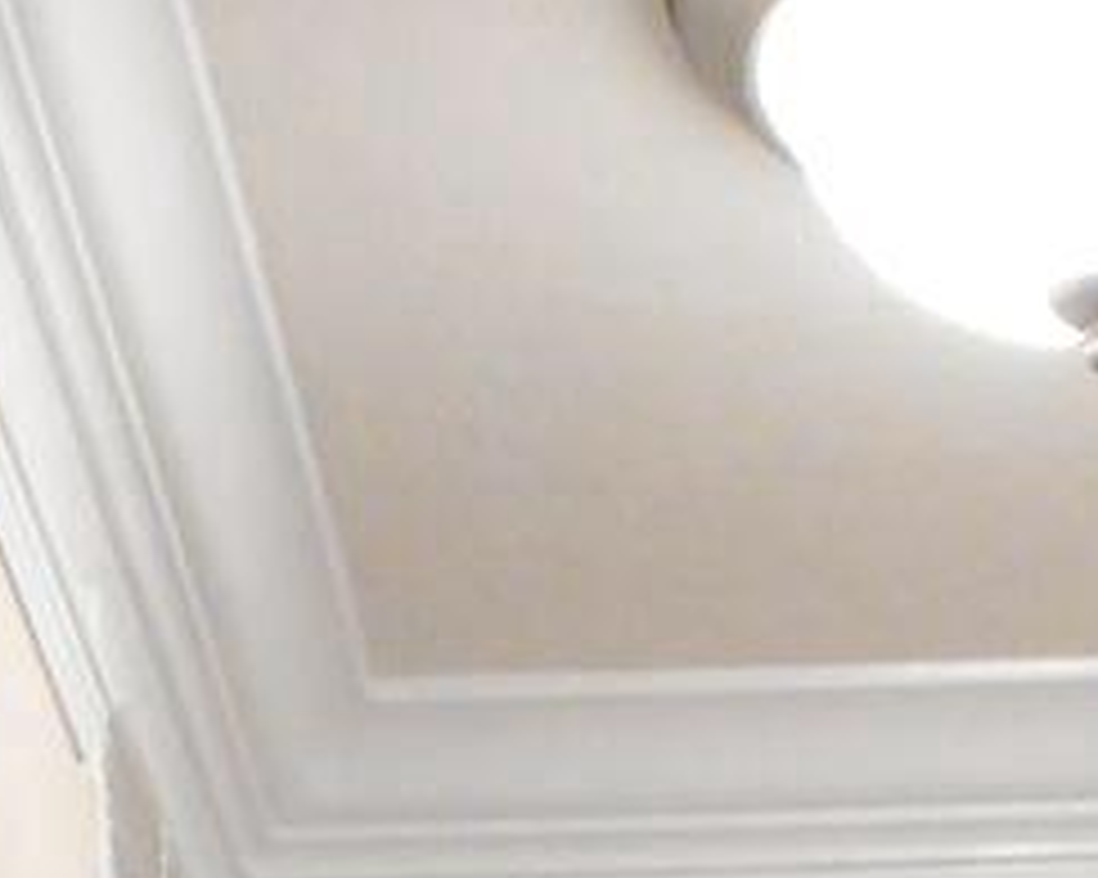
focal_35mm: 209
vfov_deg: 6.5
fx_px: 6789
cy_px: 2945
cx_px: 1228
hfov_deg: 9.2
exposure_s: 1/15
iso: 400
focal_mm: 6
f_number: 4.2
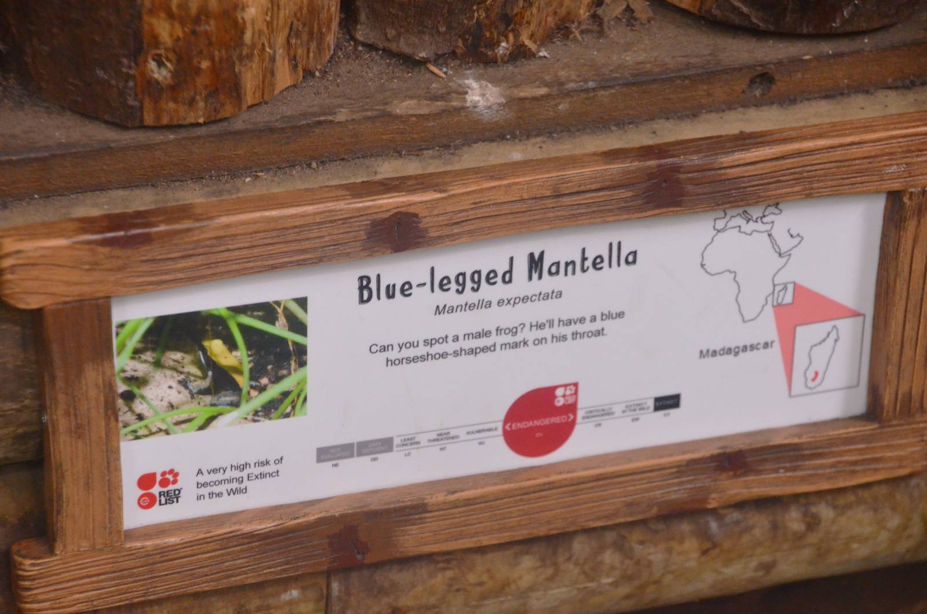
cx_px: 464
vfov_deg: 9.9
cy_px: 307
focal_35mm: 138
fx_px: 3546
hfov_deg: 14.9
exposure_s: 1/60
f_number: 5.6
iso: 2500
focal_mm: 92
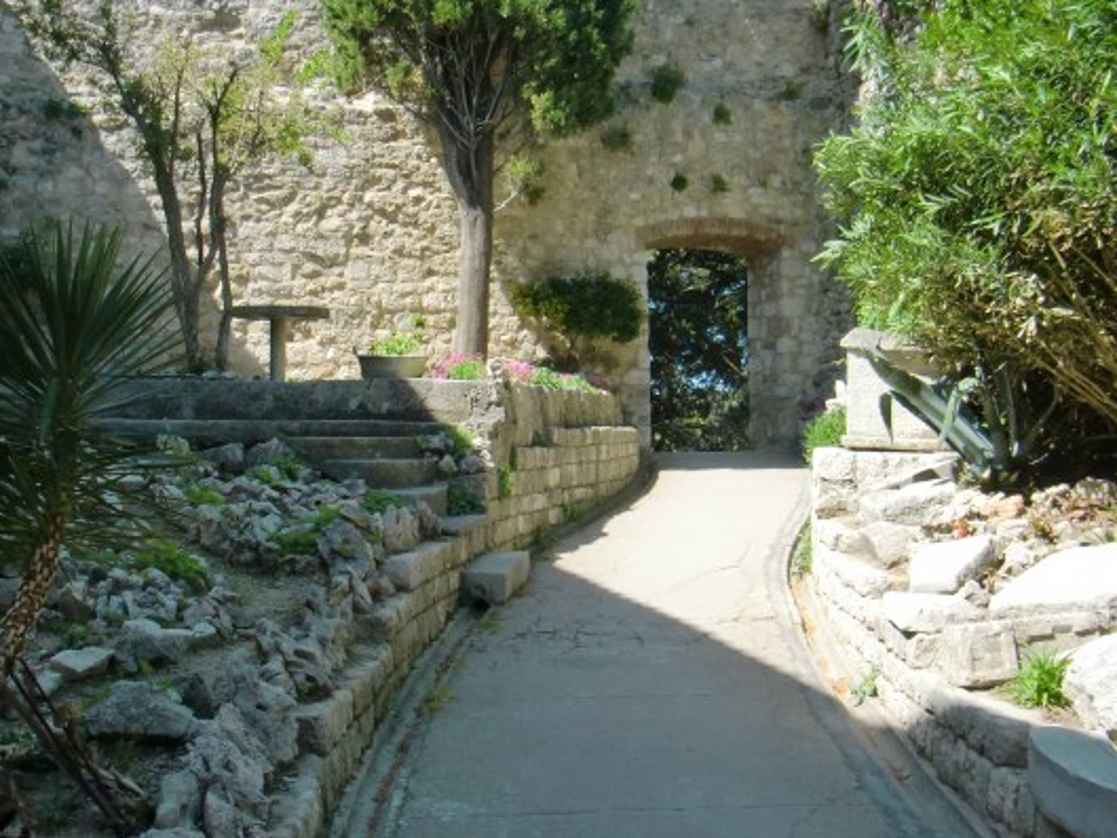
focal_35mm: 46
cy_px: 403
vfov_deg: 31.5
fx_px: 1485
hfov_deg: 41.1
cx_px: 475
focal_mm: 6.66
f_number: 8.9
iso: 100
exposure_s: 1/125
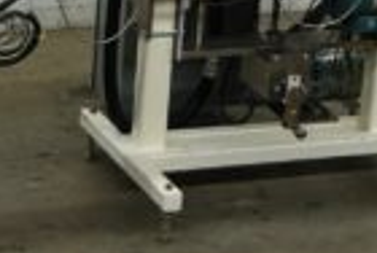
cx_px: 280
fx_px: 2466
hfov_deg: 8.7
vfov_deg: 5.8
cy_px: -125
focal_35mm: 235
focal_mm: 24.35
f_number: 4
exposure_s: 1/80
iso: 250
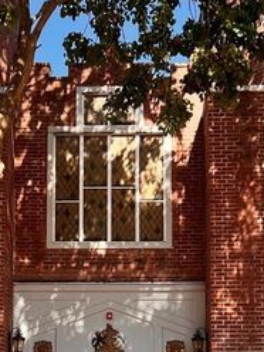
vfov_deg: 26.6
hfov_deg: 21.0
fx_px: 712
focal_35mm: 70
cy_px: 334
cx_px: 116
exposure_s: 1/1511
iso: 50
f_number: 1.5
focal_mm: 5.7
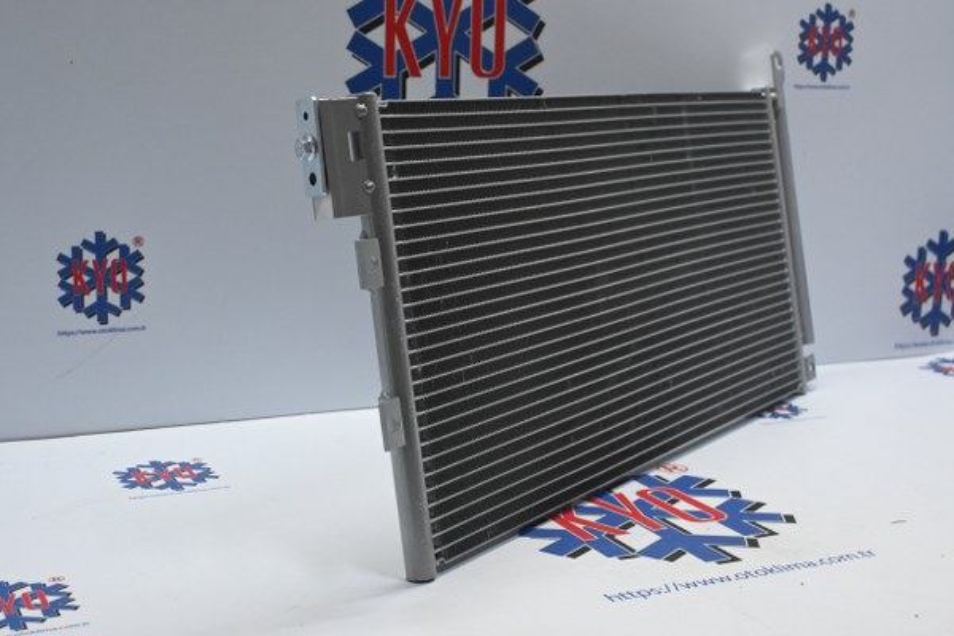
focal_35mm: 50
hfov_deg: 40.0
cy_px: 318
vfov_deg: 27.3
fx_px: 1312
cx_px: 477
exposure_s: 1/125
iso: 1600
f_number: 5
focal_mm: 33
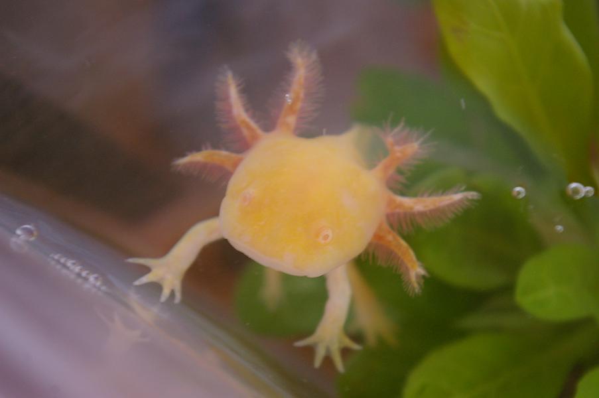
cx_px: 300
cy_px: 199
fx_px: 1072
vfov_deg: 21.0
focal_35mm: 64
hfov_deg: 31.2
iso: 800
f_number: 6.7
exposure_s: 1/20
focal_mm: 43
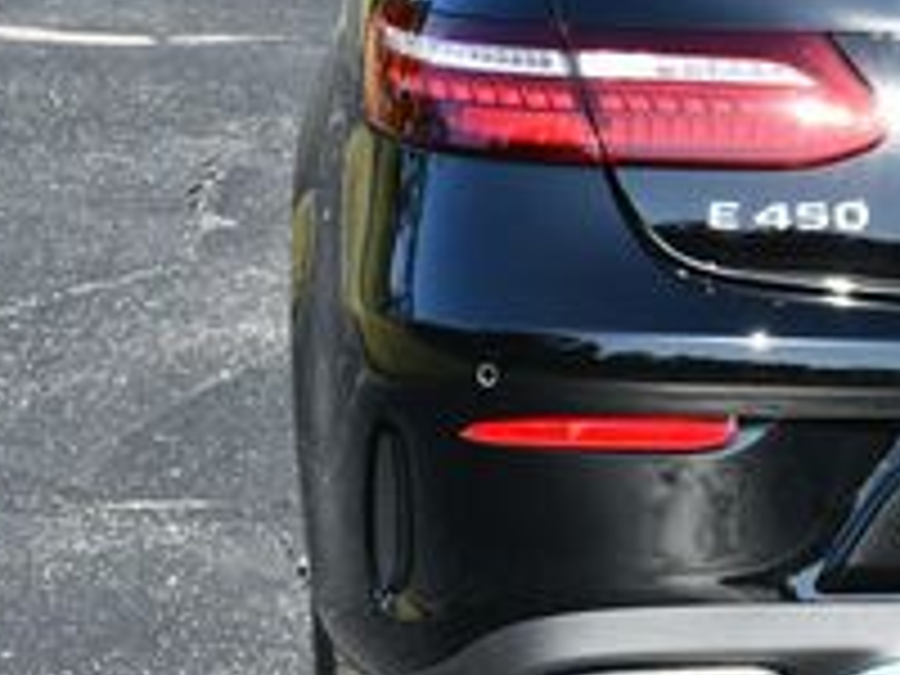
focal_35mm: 222
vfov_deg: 6.7
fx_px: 5772
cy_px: 144
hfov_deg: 8.8
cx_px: 1228
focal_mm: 36
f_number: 8
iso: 160
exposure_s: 1/250
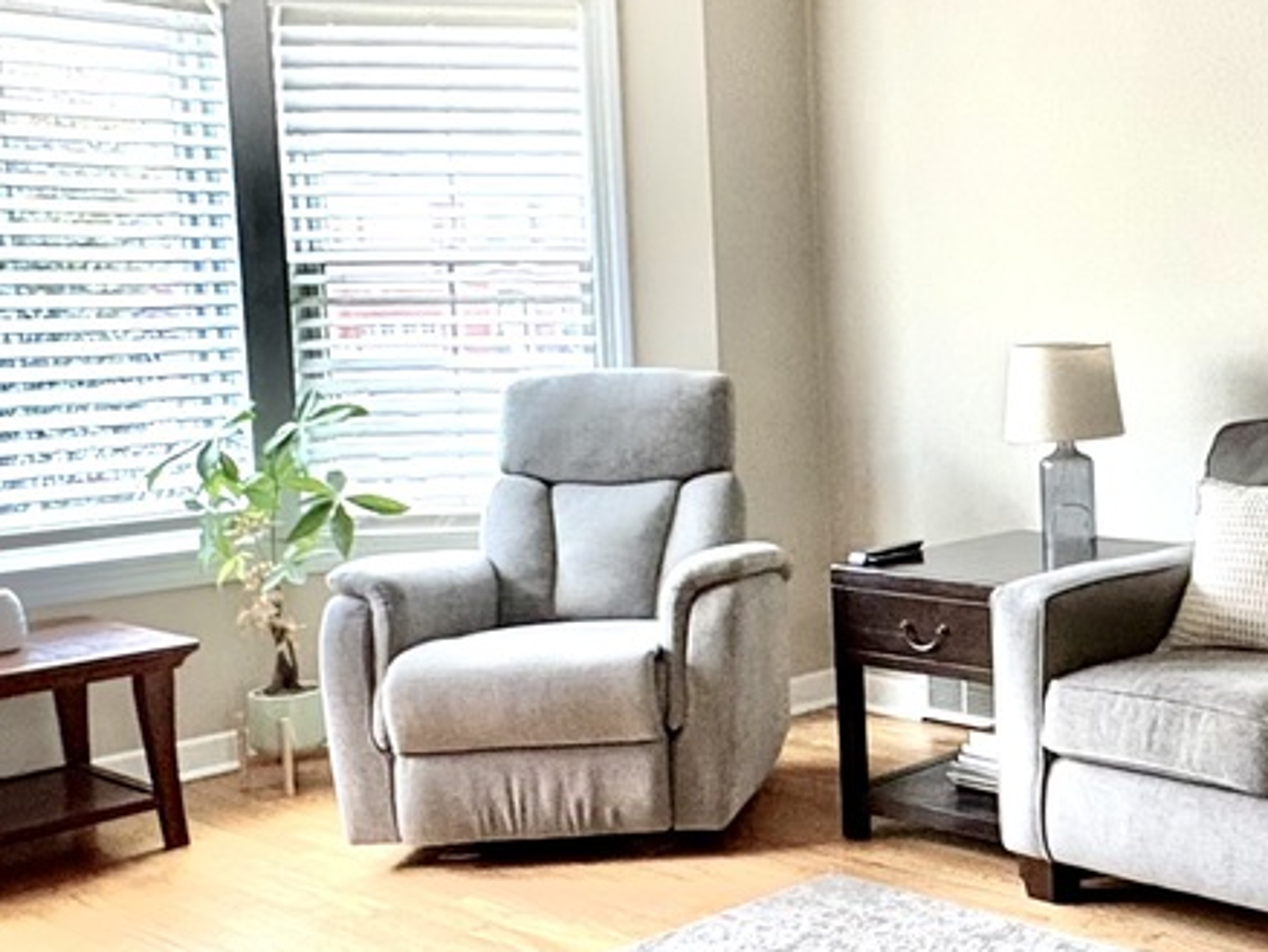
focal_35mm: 46
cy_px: 457
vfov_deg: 31.5
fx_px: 1686
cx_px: 1256
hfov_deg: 37.1
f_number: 2.2
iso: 400
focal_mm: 2.22
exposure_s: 1/120
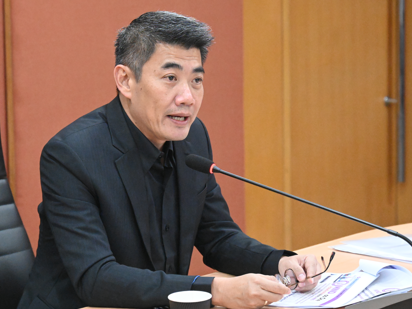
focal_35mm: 145
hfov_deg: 13.6
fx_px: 1726
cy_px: 140
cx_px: 204
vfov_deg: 10.2
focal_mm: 105
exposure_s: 1/160
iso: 12800
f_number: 6.3
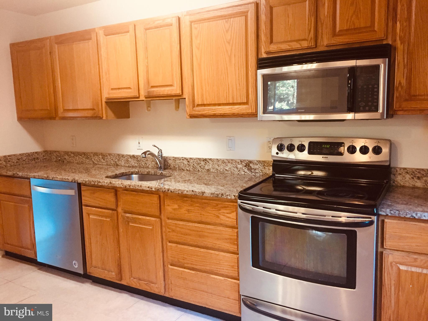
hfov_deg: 61.7
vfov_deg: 48.2
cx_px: 214
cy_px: 160
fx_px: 359
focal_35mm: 29
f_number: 2.2
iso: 160
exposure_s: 1/30
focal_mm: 4.15
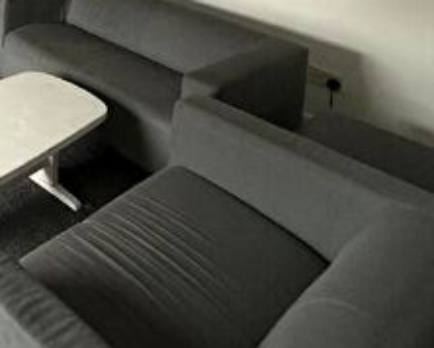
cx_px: -133
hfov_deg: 32.2
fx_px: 553
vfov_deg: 27.3
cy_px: -138
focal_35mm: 43
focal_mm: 2.22
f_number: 2.2
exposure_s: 1/60
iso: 400
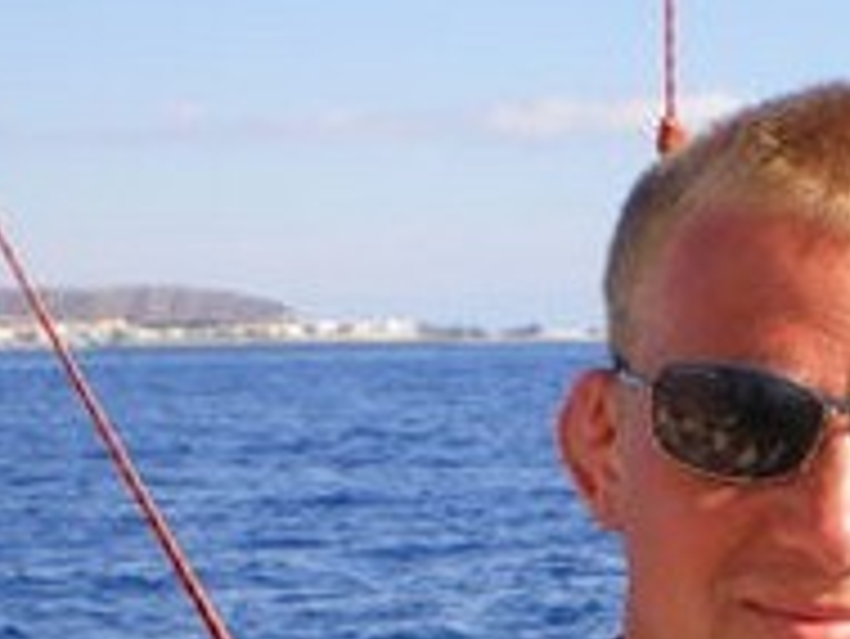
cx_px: 729
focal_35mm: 120
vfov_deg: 11.9
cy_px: 873
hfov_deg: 16.2
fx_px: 2948
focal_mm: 6.3
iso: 50
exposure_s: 1/320
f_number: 4.6
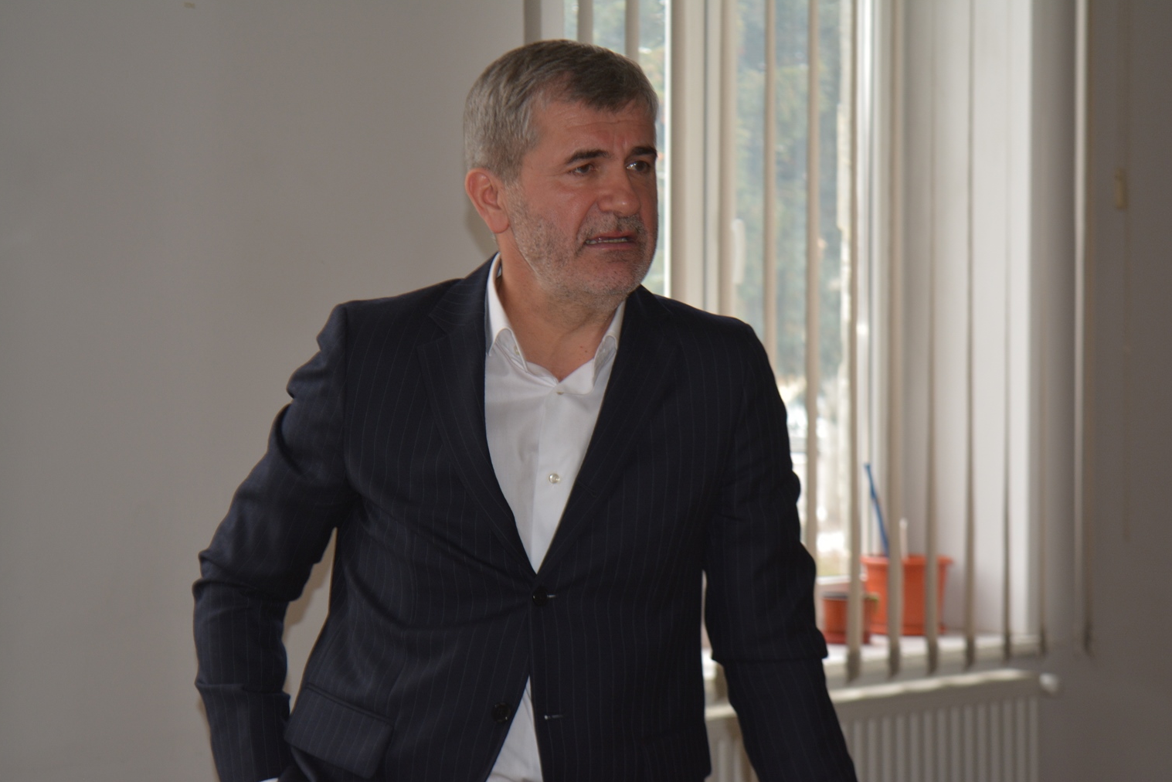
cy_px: 387
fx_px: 2719
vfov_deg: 16.4
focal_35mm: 84
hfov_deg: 24.3
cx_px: 583
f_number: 5.6
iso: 400
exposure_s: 1/60
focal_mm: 55
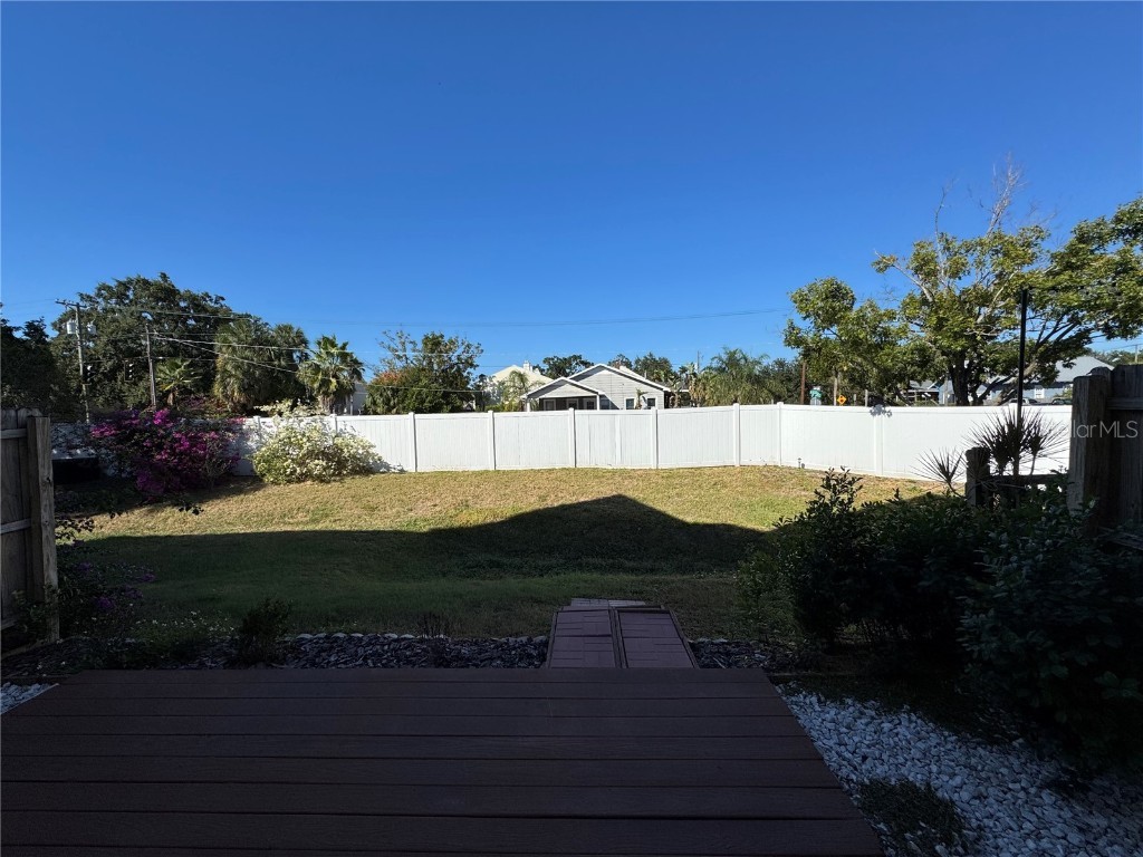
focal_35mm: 14
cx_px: 572
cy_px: 428
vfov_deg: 85.7
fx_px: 462
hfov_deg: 102.1
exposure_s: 1/3390
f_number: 2.2
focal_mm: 2.22
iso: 50
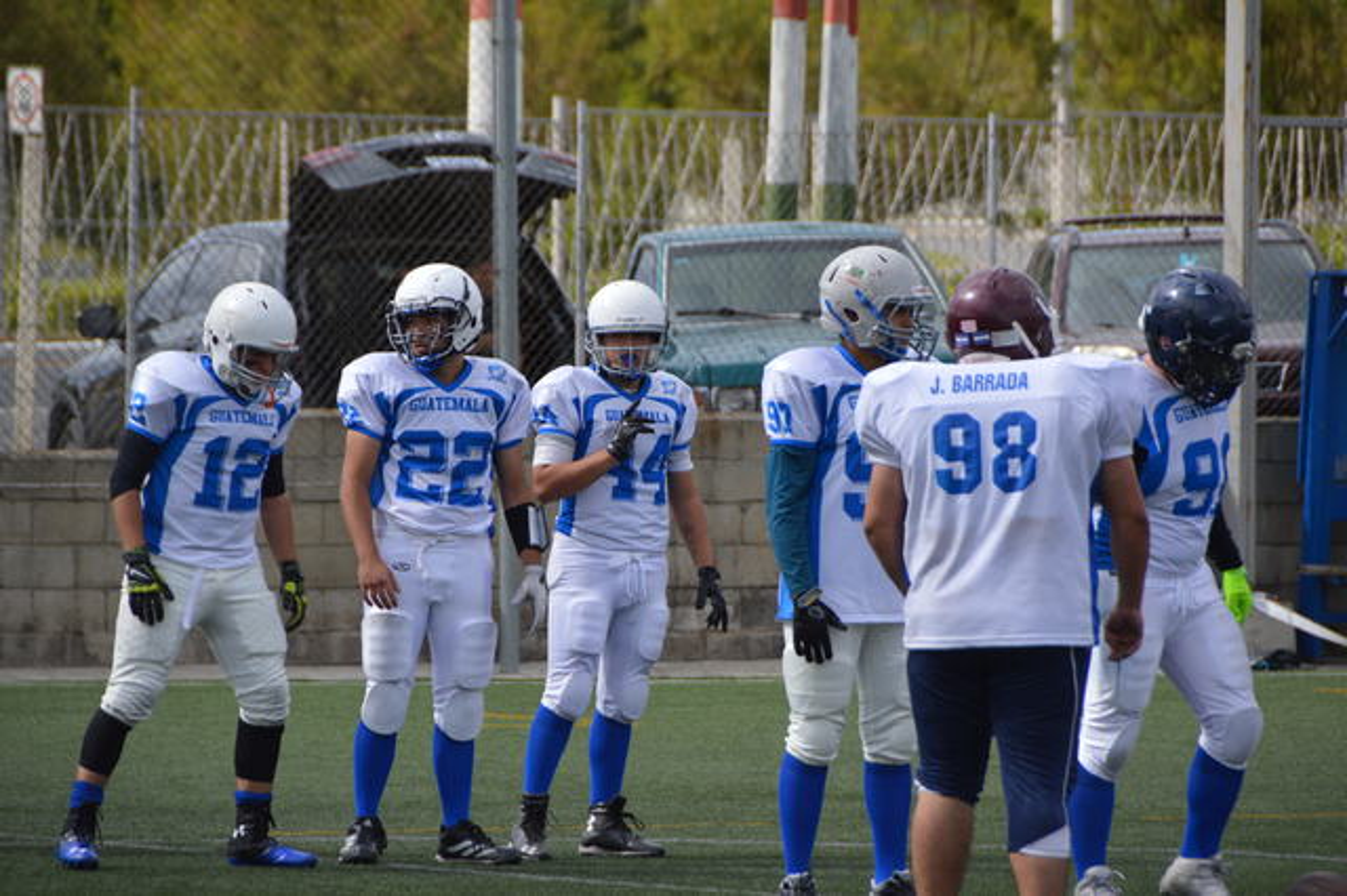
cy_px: 448
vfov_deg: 4.6
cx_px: 674
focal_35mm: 300
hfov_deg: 6.9
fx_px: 11219
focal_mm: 200
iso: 125
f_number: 5.6
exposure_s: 1/500
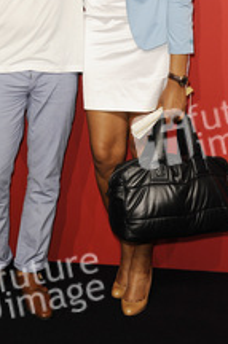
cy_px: 53
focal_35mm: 89
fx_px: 850
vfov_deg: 22.5
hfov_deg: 15.2
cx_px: 69
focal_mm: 48
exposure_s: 1/160
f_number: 5.6
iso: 800
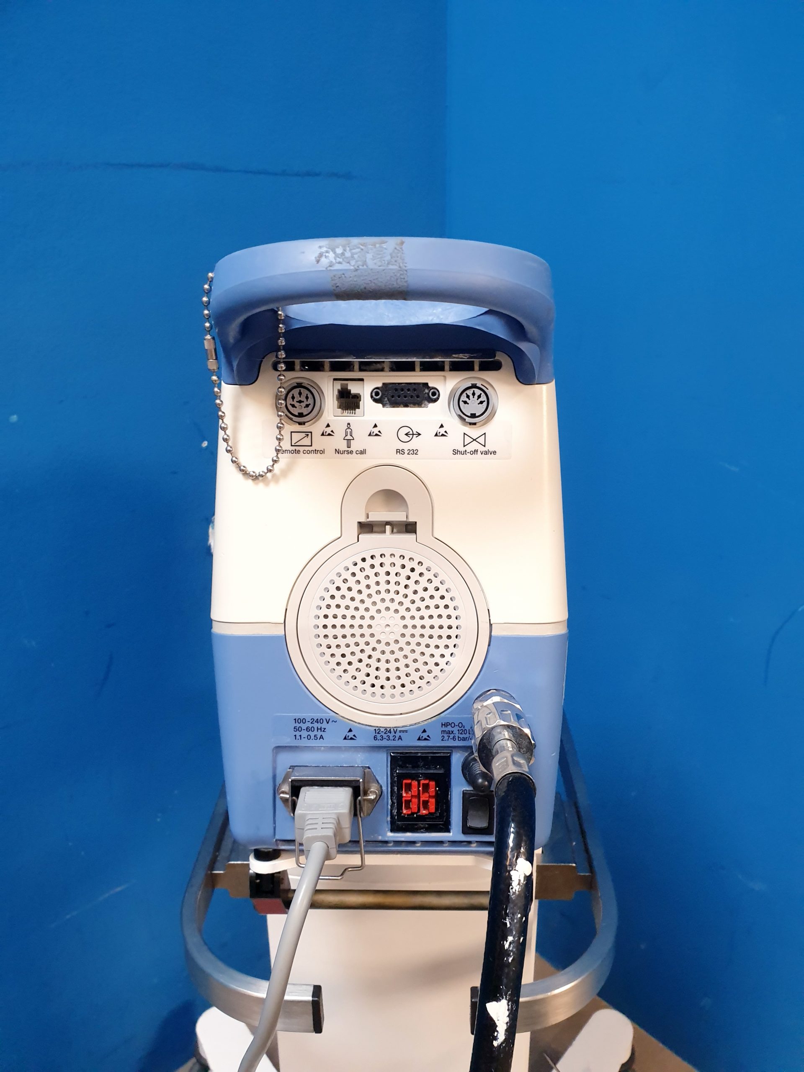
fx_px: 805
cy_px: 536
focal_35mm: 26
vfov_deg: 67.3
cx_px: 402
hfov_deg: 53.1
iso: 320
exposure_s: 1/50
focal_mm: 4.3
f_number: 2.4
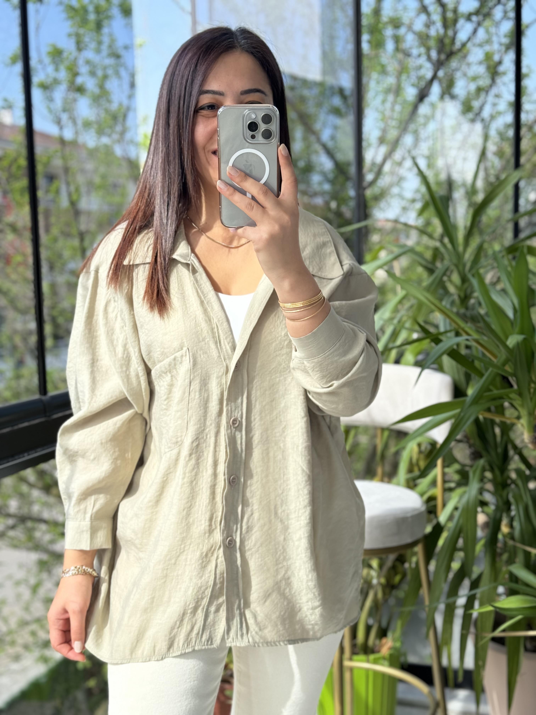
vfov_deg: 39.7
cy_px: 358
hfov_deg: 30.3
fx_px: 991
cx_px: 268
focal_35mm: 48
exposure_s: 1/412
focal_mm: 6.86
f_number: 1.78
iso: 64
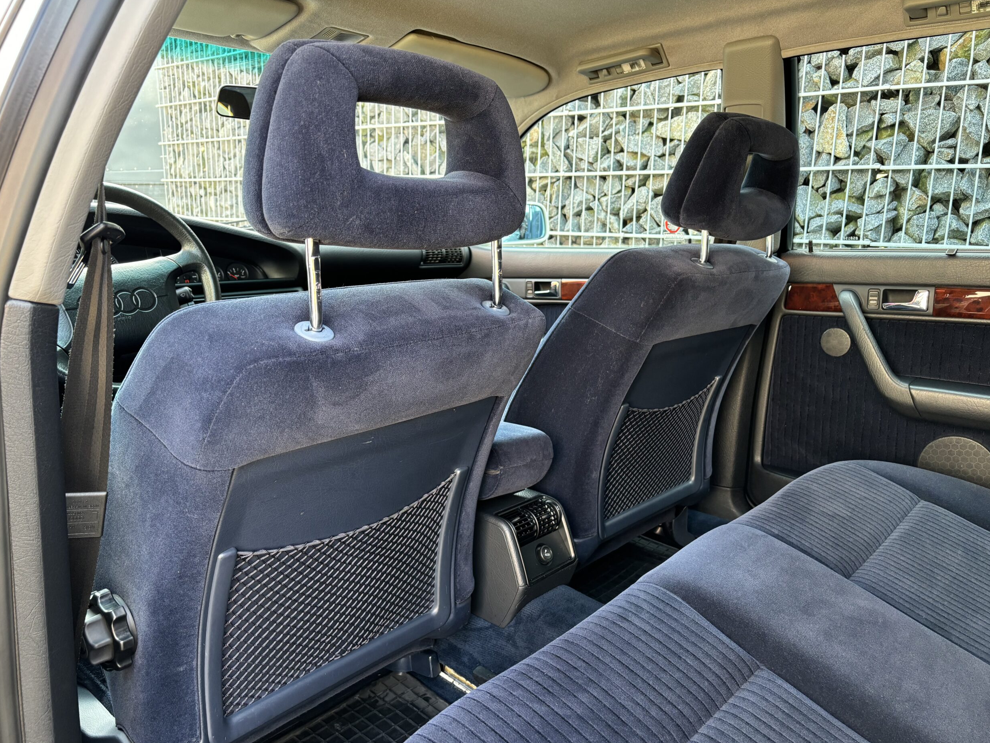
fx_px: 772
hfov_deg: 65.3
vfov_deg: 51.4
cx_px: 485
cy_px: 381
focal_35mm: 27
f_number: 1.6
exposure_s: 1/67
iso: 125
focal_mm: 5.96
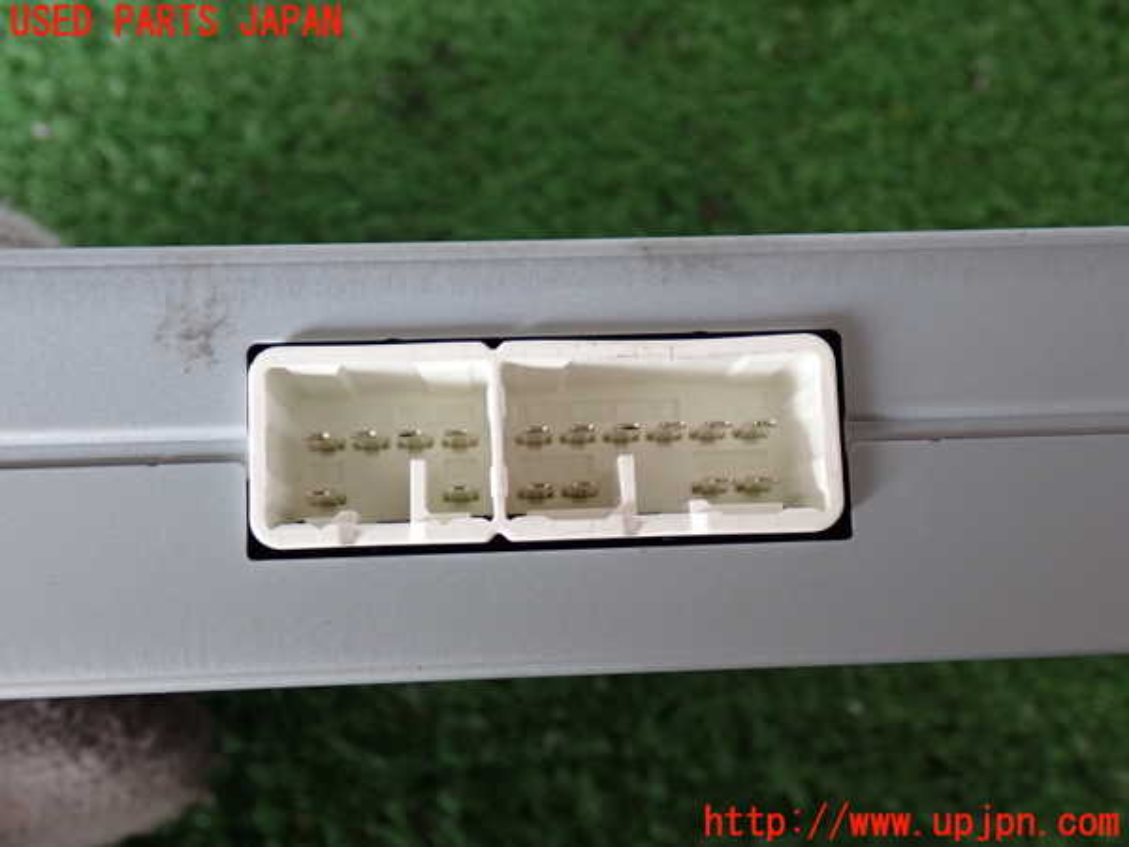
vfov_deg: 32.9
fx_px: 1435
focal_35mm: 44
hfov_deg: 42.9
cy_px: 424
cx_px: 564
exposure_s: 1/40
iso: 250
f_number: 2.9
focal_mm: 7.84
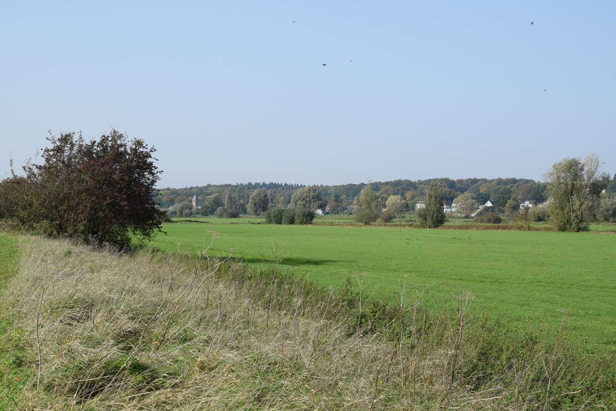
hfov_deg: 33.4
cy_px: 206
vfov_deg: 22.6
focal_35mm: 60
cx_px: 308
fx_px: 1026
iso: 400
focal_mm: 40
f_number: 11
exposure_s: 1/500
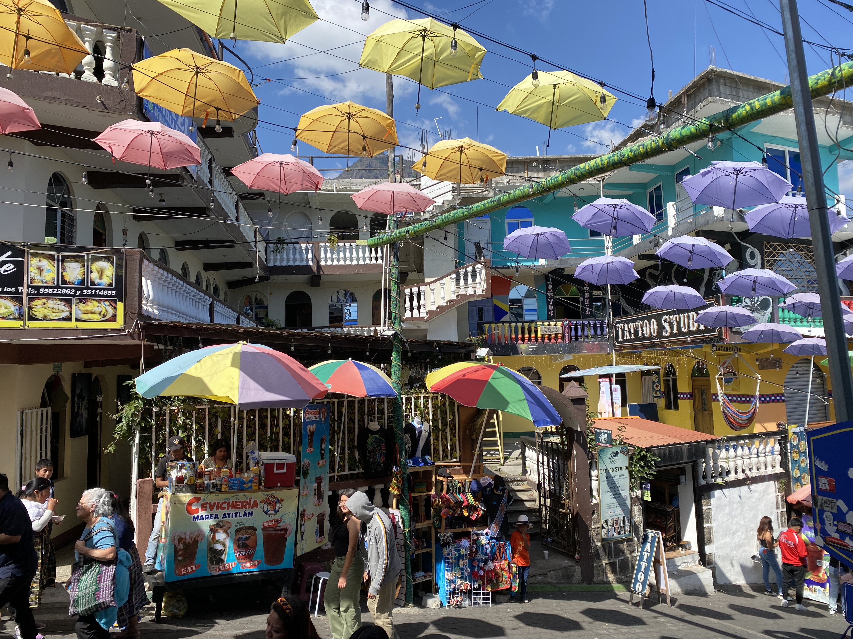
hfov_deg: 67.3
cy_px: 320
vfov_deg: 53.1
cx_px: 426
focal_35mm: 26
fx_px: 641
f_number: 1.8
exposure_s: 1/1157
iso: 32
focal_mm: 4.25
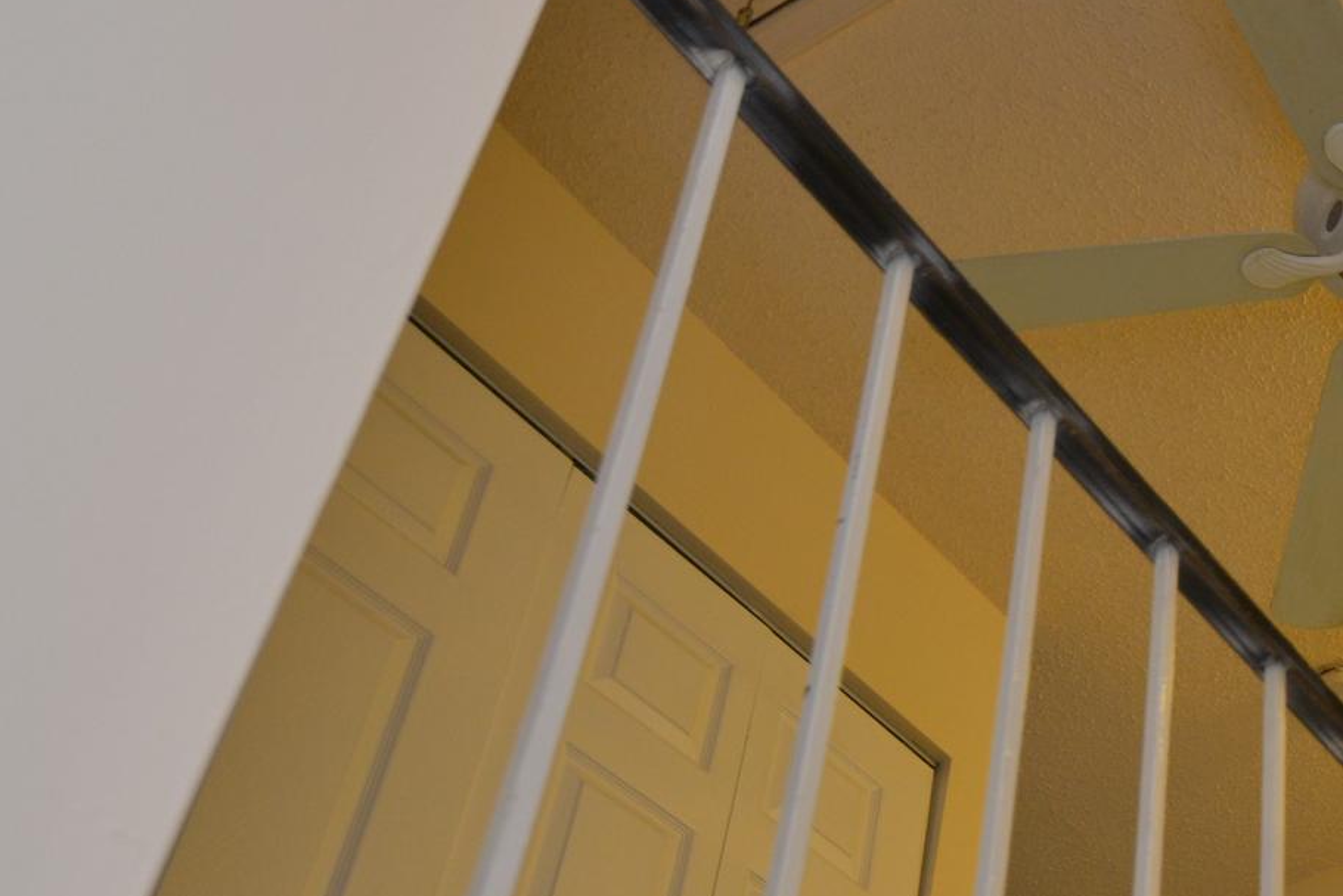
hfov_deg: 32.1
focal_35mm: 54
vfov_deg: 24.2
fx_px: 2015
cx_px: 1510
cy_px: 851
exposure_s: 1/60
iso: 400
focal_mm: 16
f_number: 3.2
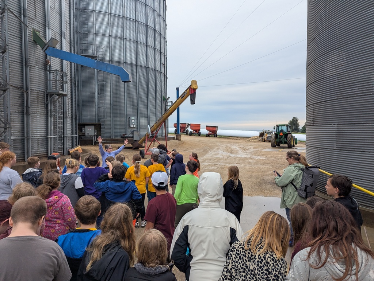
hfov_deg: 71.5
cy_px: 140
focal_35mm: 24
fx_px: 260
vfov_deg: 56.9
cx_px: 187
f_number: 1.85
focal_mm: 6.81
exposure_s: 1/1244
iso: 47
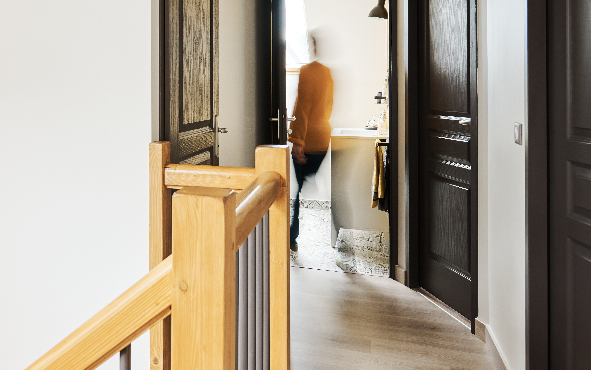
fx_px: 596
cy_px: 61
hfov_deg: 49.3
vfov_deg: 33.2
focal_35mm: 37
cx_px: 107
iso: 125
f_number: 5.6
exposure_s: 1/2.5
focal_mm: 20
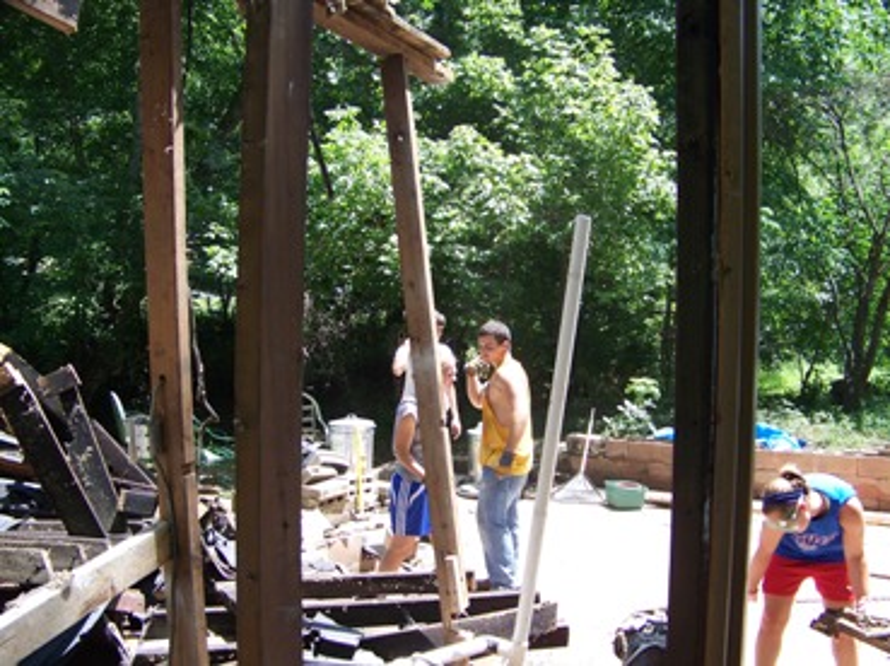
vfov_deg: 39.6
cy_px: 333
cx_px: 445
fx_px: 925
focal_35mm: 36
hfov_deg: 51.4
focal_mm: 5.85
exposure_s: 1/160
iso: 64
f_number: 2.8
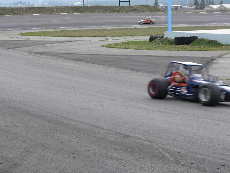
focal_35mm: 104
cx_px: 115
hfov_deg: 18.9
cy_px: 86
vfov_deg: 14.2
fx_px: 691
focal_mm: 17.2
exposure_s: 1/160
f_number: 4
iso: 80
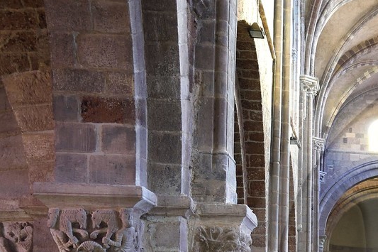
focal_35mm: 72
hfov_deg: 23.6
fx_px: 756
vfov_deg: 17.9
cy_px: 309
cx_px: 533
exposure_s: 1/25
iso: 1600
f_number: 7.1
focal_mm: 24
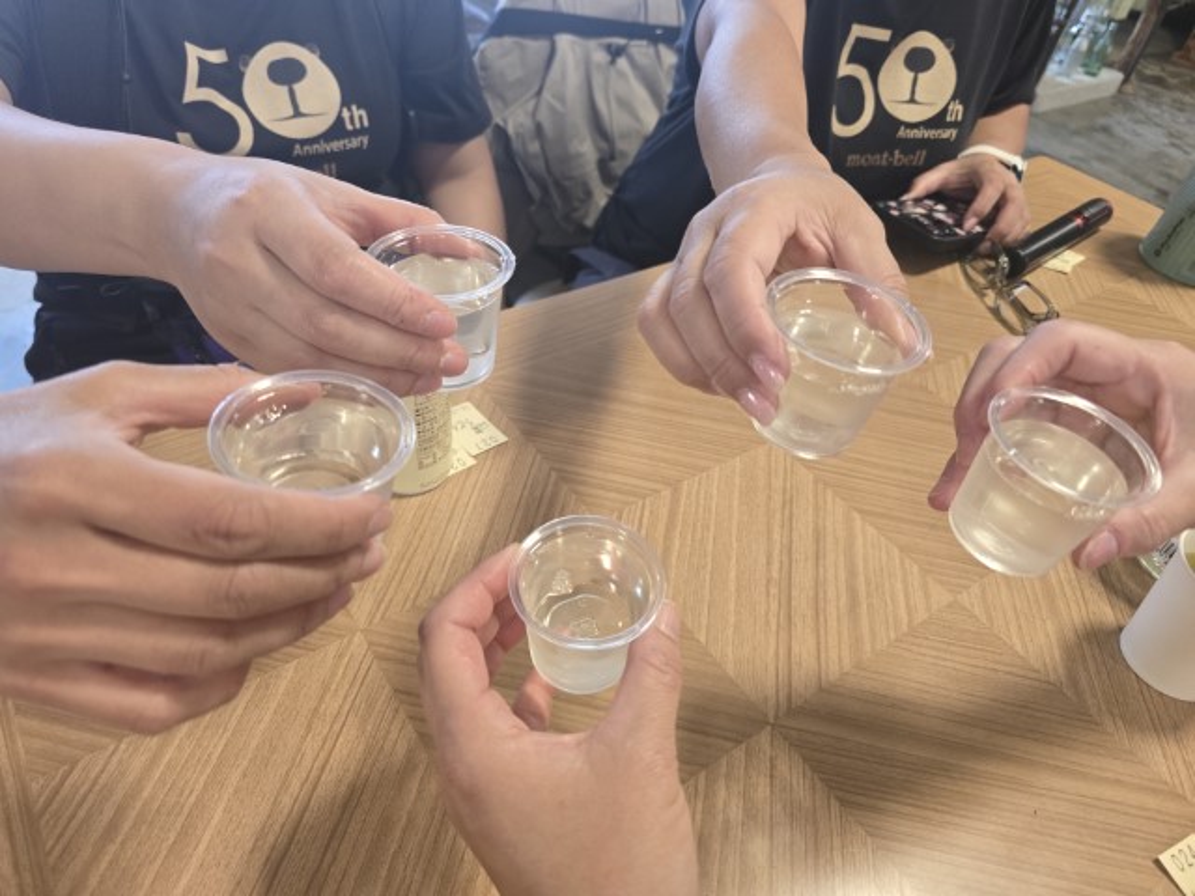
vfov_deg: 58.9
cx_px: 598
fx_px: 794
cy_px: 448
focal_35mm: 23
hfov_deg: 73.9
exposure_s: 1/100
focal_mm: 6.3
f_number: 1.7
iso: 400
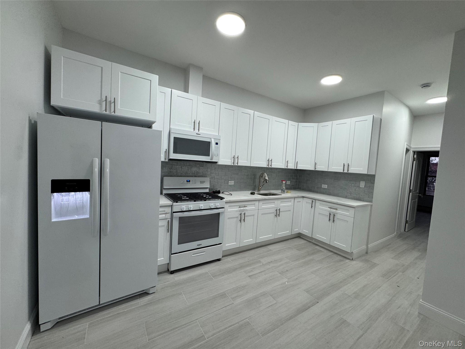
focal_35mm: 14
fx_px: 188
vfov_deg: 85.7
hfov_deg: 102.1
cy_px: 174
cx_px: 232
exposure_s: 1/120
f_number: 2.2
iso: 125
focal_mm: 2.22
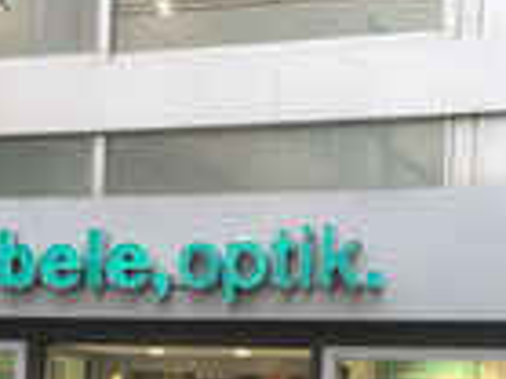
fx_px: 1066
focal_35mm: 73
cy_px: 459
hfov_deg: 26.7
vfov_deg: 19.0
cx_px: 248
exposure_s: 1/100
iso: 32
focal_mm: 4.15
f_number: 2.2
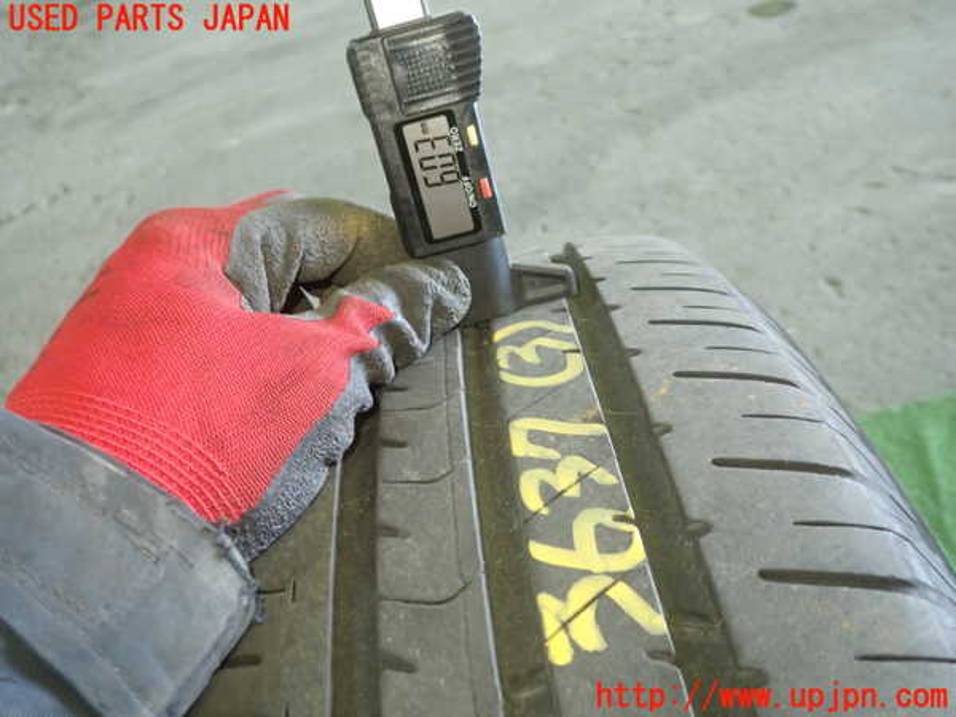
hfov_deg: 60.0
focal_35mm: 30
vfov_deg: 46.8
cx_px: 478
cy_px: 358
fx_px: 829
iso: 500
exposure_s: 1/30
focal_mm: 5.4
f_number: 2.3
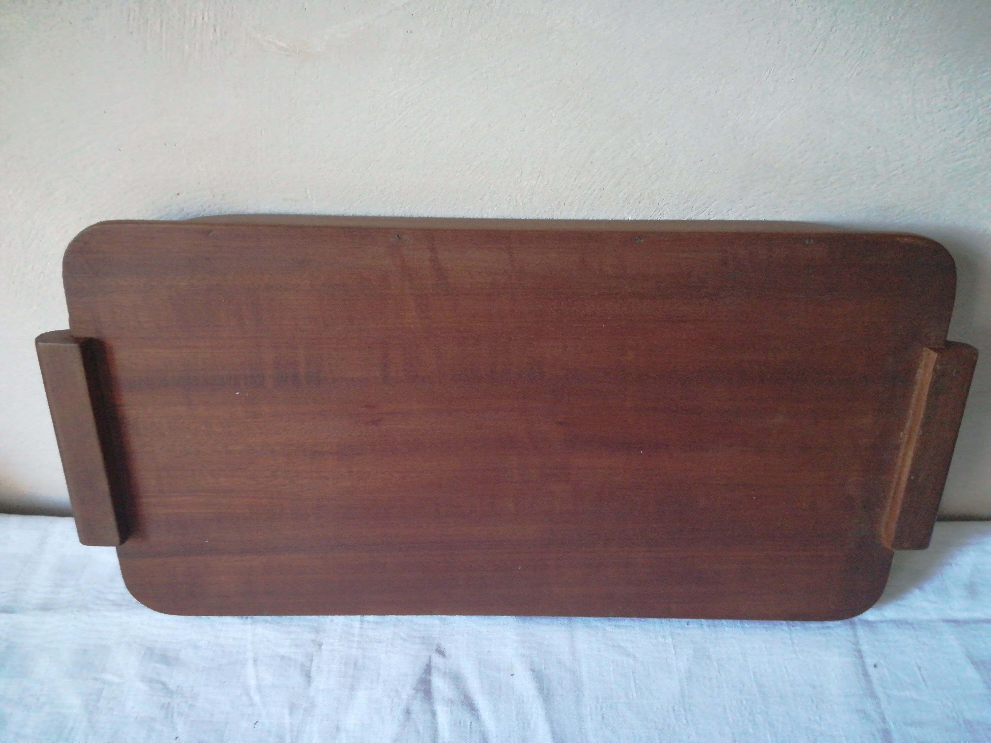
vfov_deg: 53.1
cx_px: 496
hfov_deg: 67.3
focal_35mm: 26
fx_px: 744
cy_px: 372
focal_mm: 3.83
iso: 640
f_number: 2.2
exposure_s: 1/14.3
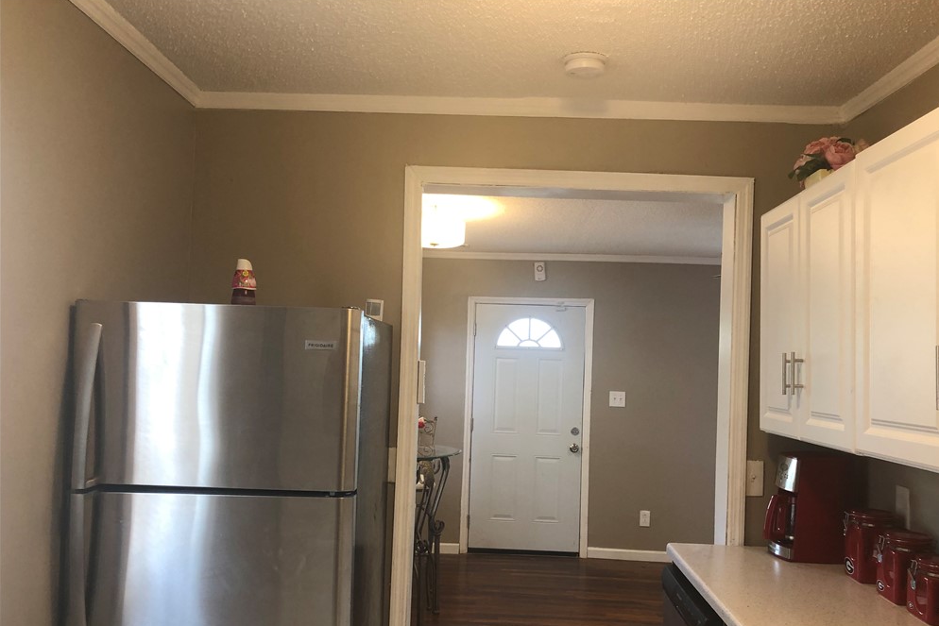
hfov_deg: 61.9
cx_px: 483
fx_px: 783
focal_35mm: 30
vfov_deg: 43.5
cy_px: 358
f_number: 1.8
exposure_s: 1/20
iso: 40
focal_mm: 4
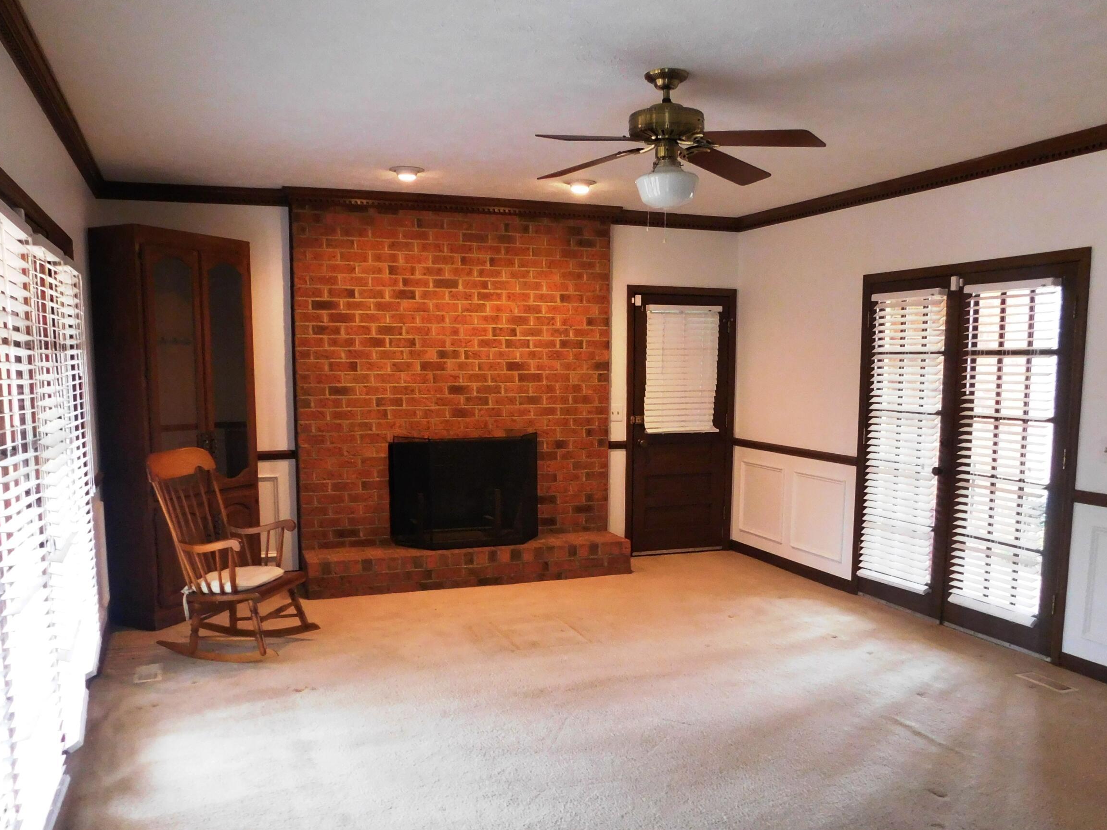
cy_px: 485
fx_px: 959
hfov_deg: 60.0
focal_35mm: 30
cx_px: 556
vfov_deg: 46.6
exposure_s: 1/20
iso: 400
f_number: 3
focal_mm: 4
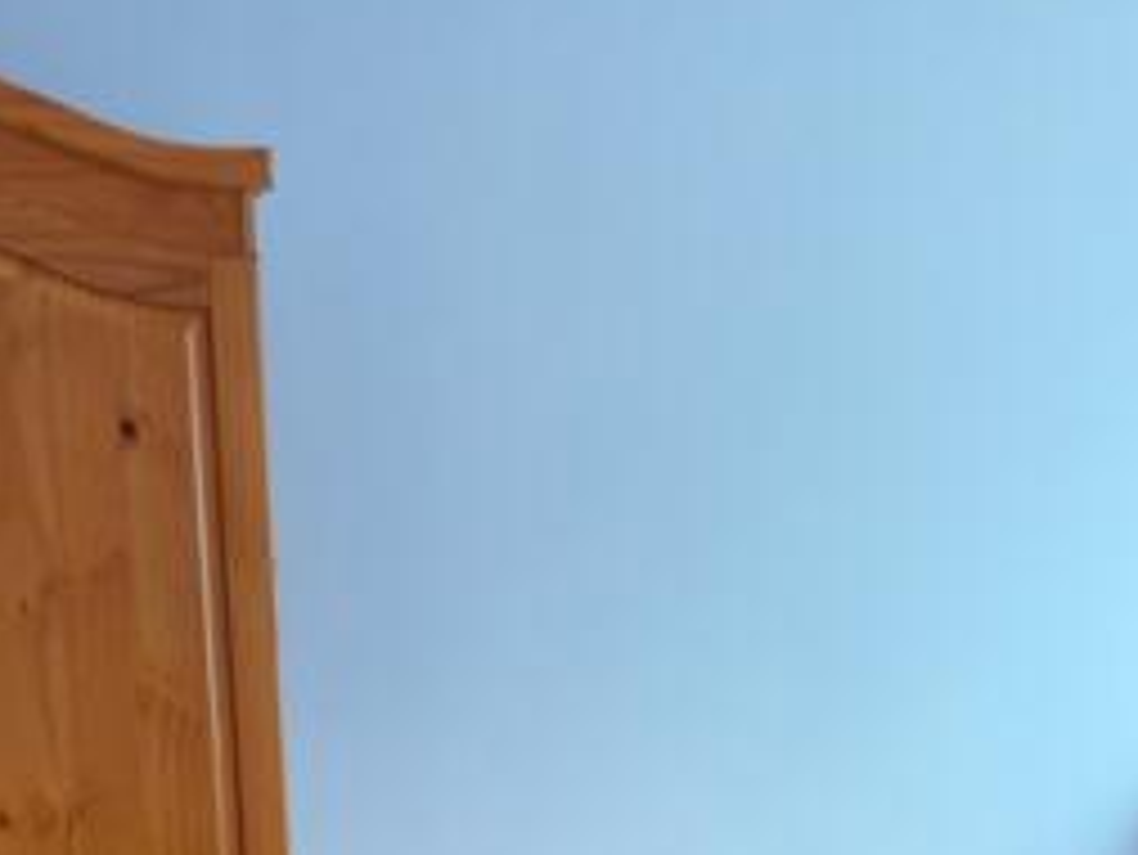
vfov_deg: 23.7
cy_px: 936
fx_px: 1908
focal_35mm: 58
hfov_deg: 33.2
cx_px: 520
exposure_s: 1/50
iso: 250
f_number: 1.8
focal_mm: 5.23
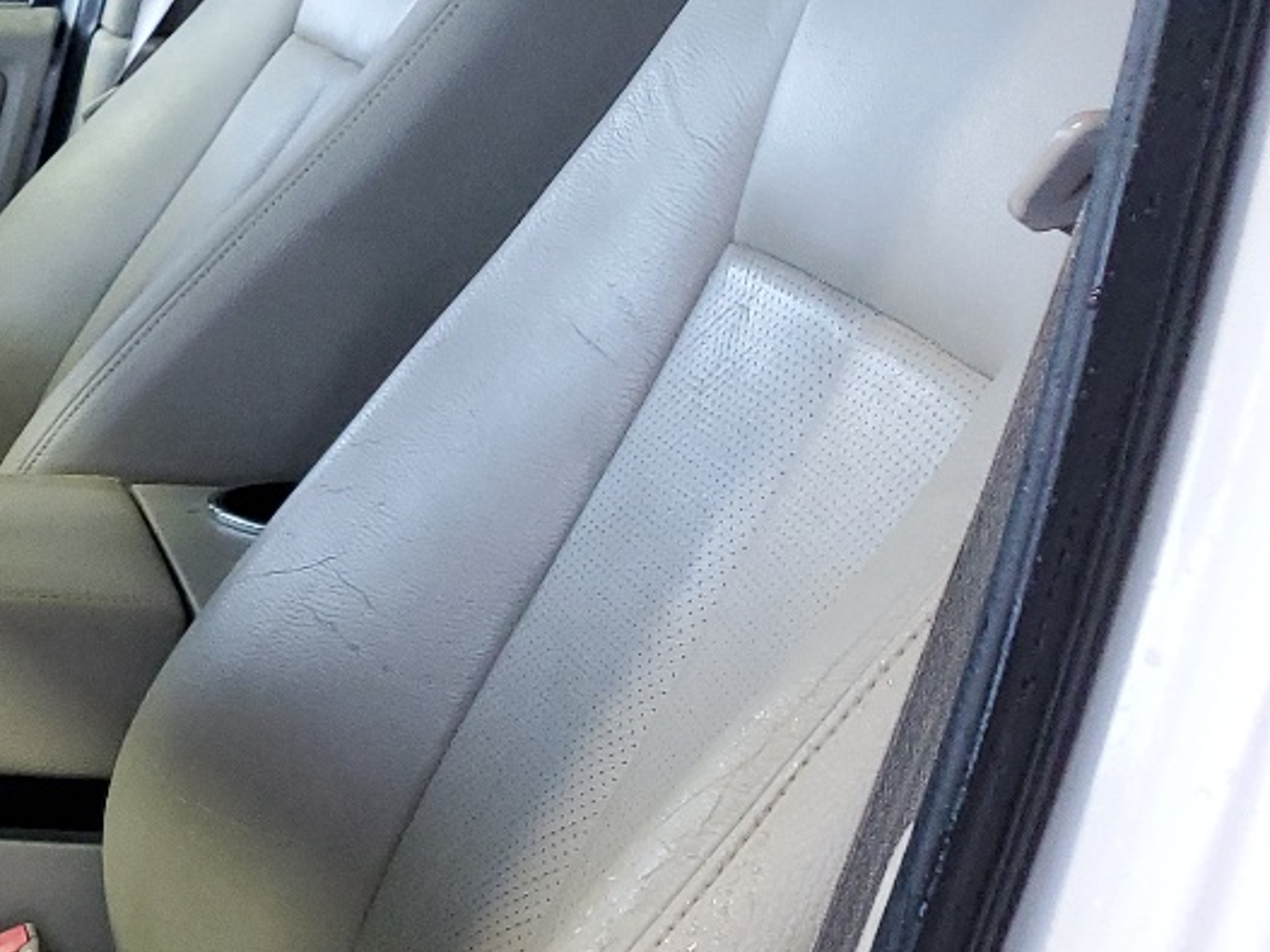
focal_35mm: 79
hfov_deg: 21.4
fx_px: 2898
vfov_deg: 18.5
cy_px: 788
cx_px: -540
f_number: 1.5
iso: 153
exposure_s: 1/60.2
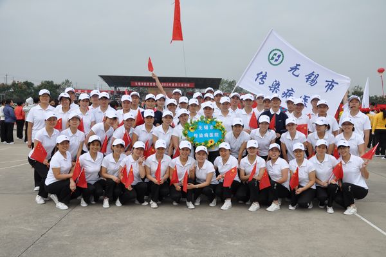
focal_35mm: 36
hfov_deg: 53.2
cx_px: 193
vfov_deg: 36.8
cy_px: 128
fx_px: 386
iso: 200
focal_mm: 24
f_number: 8
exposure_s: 1/250
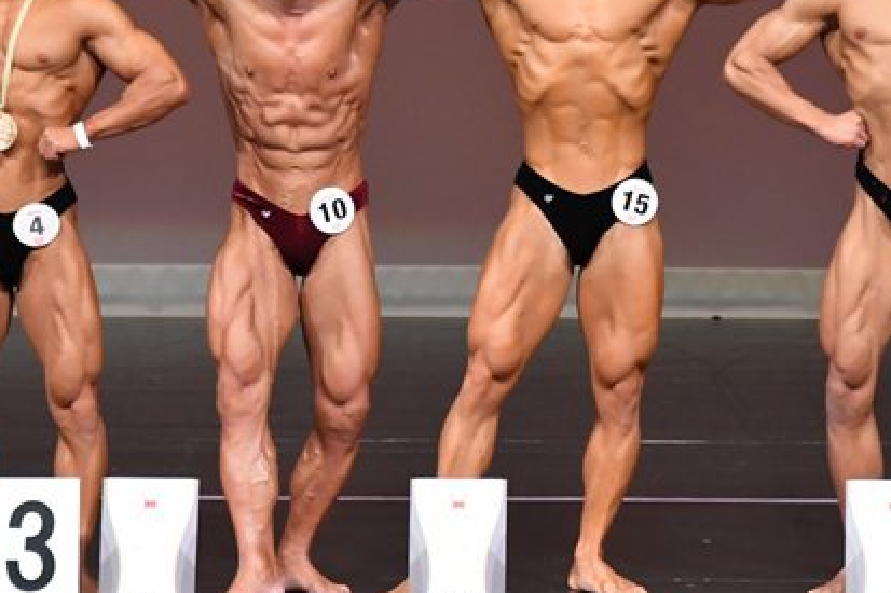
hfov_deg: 4.1
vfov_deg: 2.7
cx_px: 465
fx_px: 12543
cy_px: 216
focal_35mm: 507
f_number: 5.6
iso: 4000
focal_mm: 180
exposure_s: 1/400
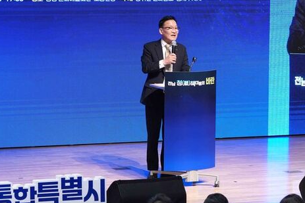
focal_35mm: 175
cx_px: 226
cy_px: 116
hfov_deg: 11.7
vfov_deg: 7.9
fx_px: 1483
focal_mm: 90
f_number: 5
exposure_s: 1/200
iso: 3200
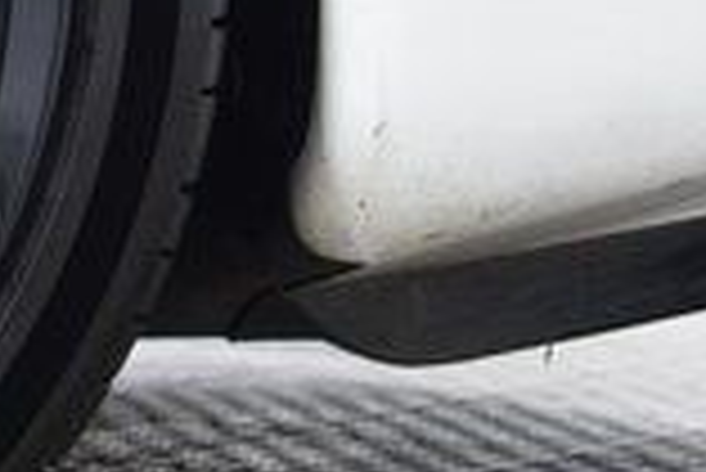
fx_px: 4554
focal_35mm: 232
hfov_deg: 8.5
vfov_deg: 5.9
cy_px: -106
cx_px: -652
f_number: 6.3
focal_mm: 38
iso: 1400
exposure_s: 1/15
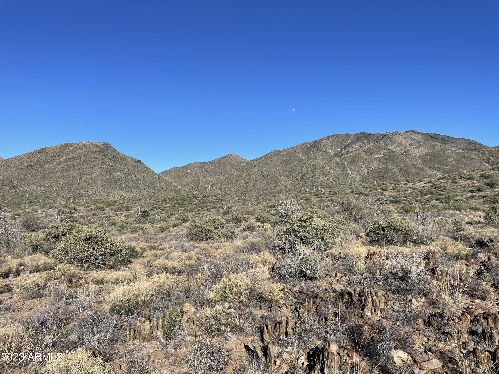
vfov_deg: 53.1
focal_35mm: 26
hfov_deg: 67.3
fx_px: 375
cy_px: 187
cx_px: 250
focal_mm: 4.2
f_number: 1.6
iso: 32
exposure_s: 1/4000
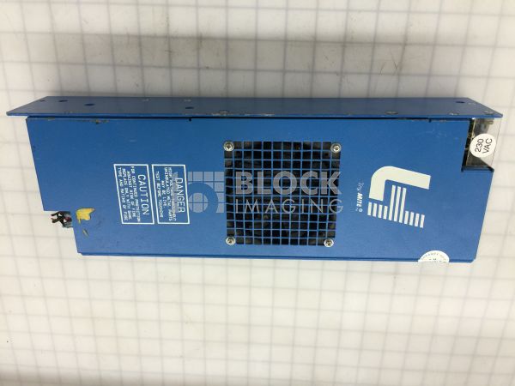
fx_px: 431
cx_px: 258
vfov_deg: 48.2
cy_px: 193
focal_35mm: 29
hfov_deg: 61.7
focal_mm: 4.15
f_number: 2.2
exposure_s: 1/30
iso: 40
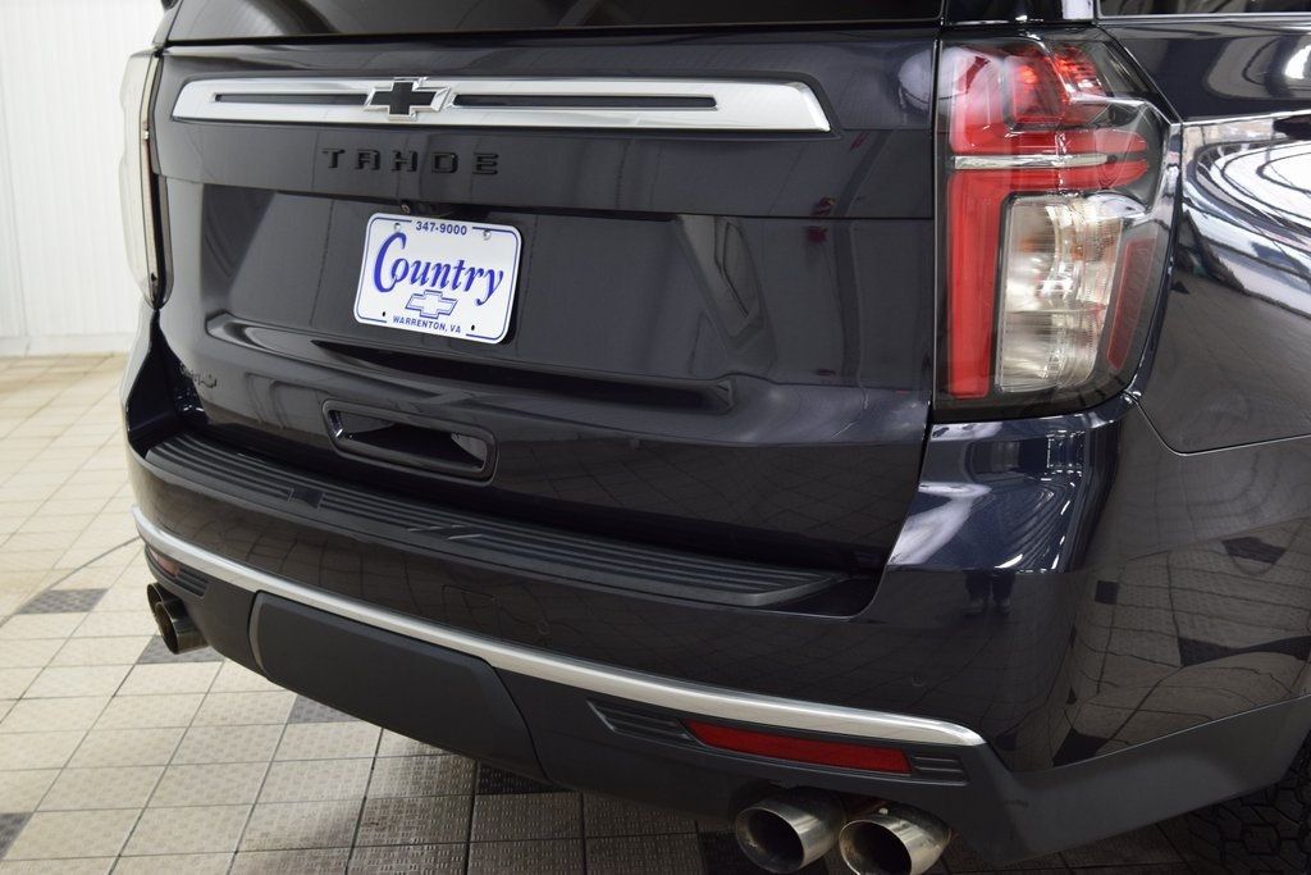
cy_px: 438
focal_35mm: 48
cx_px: 656
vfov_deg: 28.1
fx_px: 1748
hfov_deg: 41.1
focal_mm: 32
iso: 800
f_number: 6.3
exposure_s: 1/15
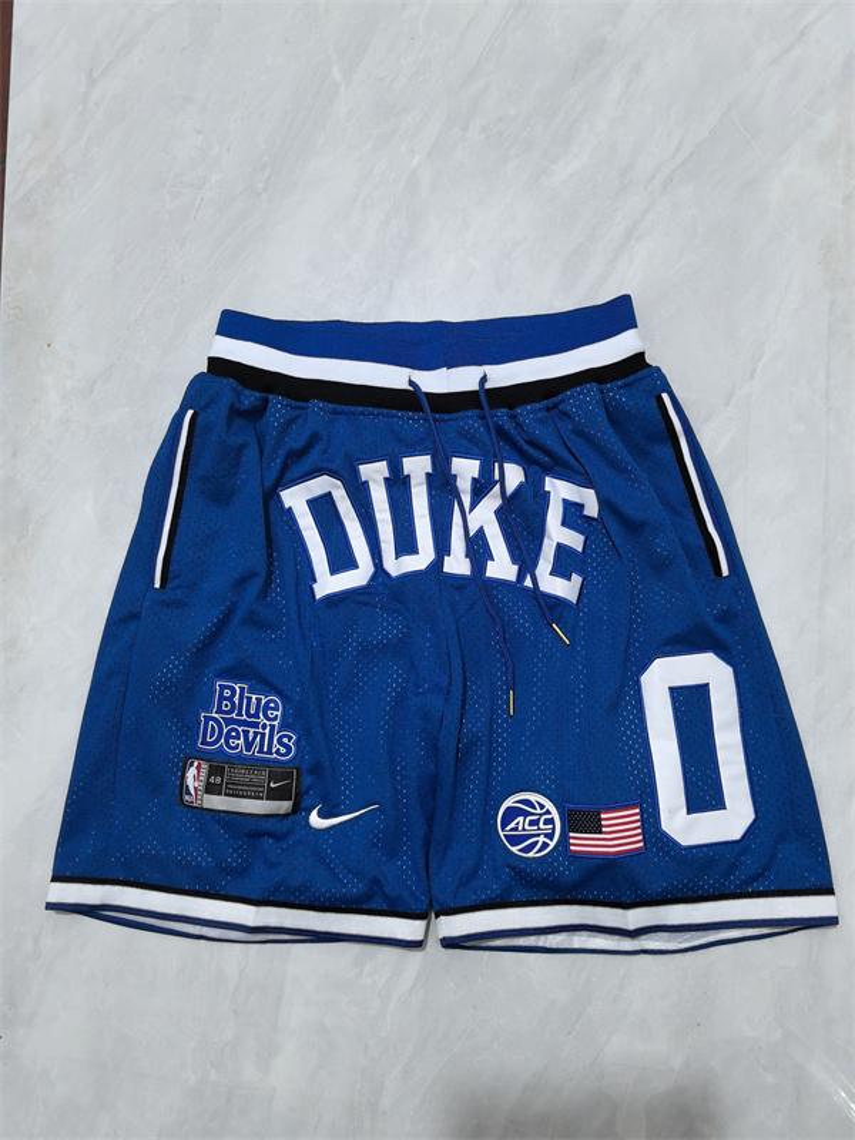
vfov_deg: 65.3
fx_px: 889
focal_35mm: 27
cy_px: 570
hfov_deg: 51.4
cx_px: 428
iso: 250
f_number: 2
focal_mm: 5.75
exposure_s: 1/33.3
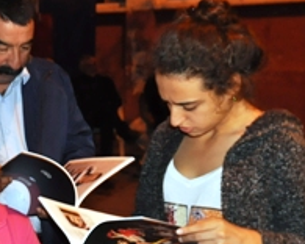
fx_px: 752
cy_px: 181
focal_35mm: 83
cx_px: -19
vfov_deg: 18.3
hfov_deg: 21.9
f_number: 3.8
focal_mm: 21
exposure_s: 1/60
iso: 800
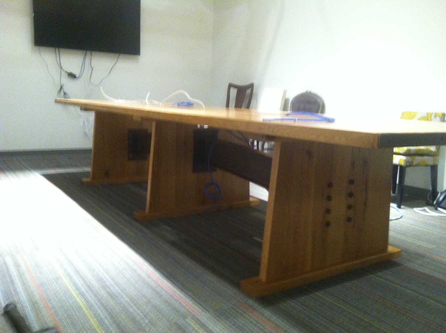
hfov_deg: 52.7
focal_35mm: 35
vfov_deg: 40.6
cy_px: 166
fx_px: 450
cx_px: 223
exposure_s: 1/15
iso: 500
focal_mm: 3.85
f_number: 2.8
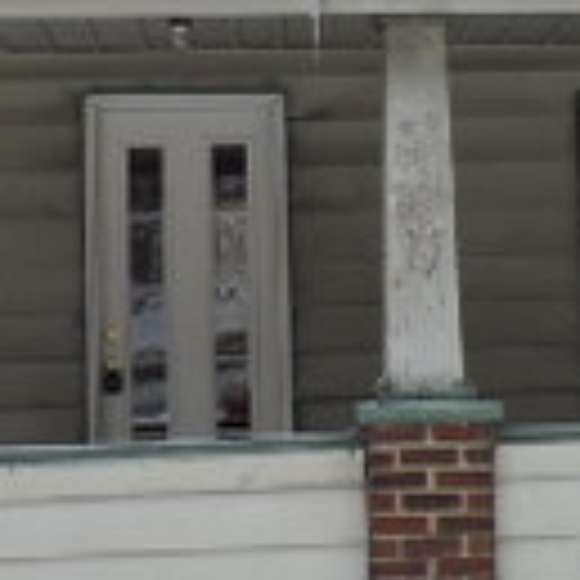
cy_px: 162
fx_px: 1990
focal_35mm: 105
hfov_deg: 16.5
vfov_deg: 16.5
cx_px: 432
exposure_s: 1/160
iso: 100
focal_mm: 4.3
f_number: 3
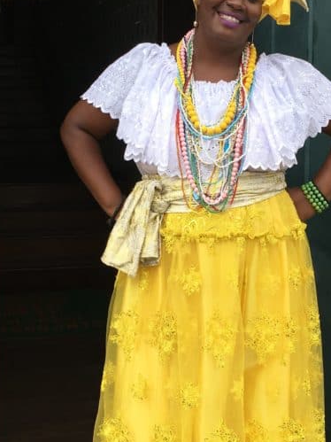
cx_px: 205
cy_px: 224
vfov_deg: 31.2
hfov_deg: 23.6
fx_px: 791
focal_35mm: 62
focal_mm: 4.15
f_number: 2.2
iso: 25
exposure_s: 1/409
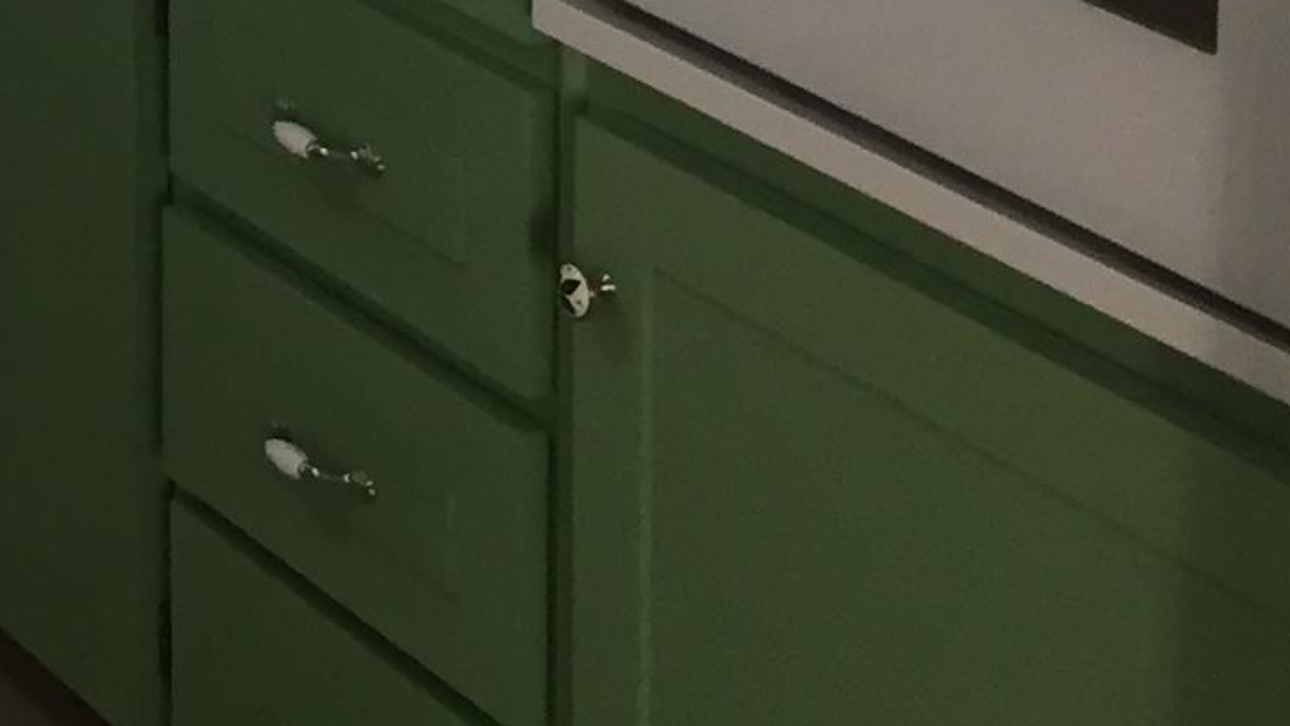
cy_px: -835
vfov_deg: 8.9
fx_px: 4345
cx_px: -849
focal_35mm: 127
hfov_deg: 15.2
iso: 64
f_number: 2.2
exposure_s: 1/30
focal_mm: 4.15
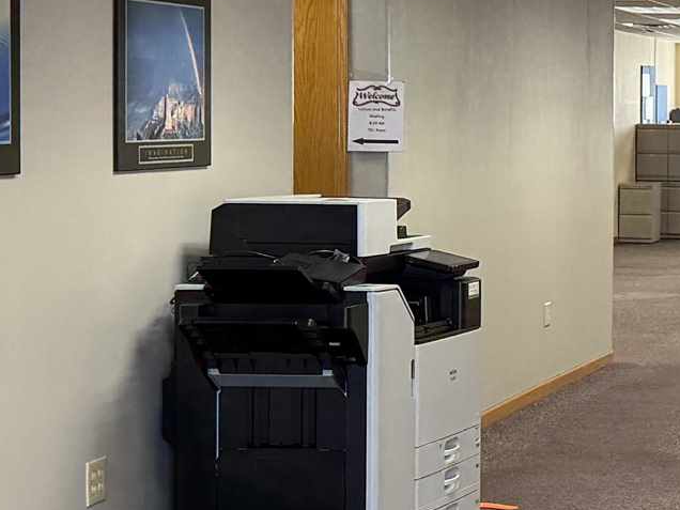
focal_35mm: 116
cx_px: 1035
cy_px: 171
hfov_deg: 15.6
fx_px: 2279
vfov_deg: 12.8
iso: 160
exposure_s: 1/166
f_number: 1.78
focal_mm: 6.76
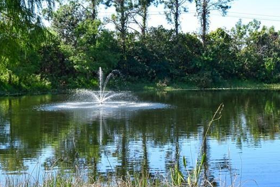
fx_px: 584
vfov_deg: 18.2
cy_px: 78
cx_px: 117
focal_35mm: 75
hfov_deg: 26.9
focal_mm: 24
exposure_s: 1/250
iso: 400
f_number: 10
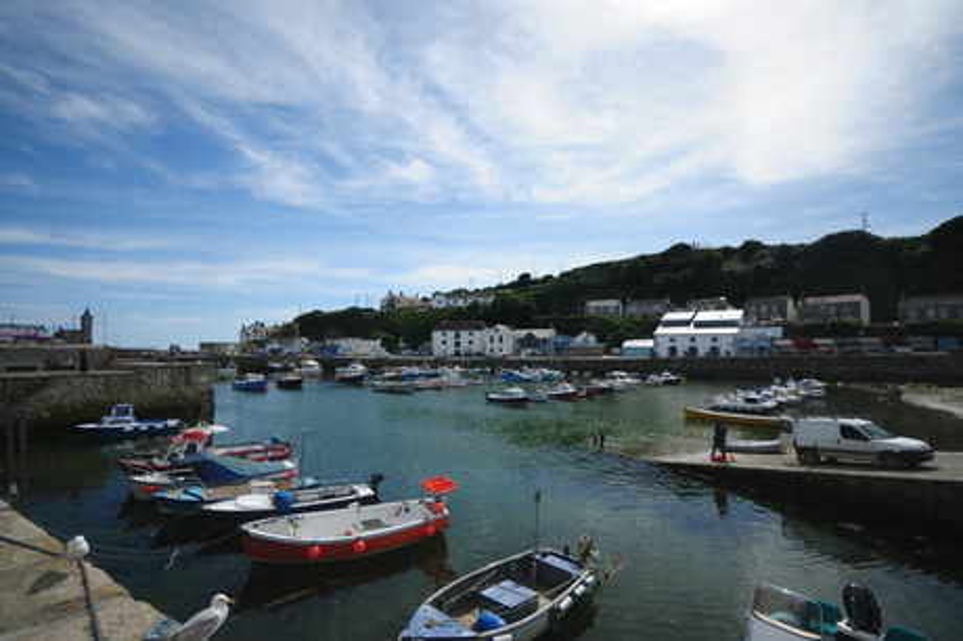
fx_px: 481
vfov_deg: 67.3
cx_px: 482
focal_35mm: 18
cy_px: 320
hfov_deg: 90.0
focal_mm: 12
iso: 200
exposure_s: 1/2000
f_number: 5
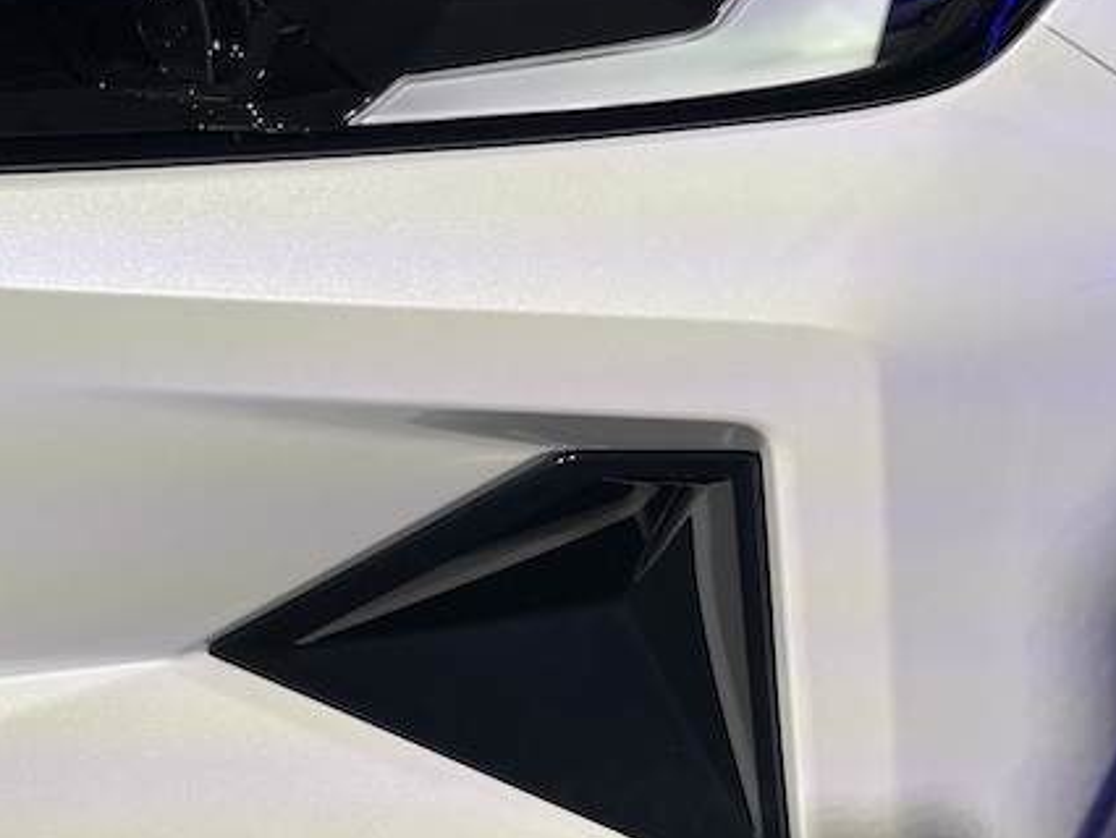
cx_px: 487
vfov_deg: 24.0
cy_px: 484
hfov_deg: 31.6
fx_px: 1968
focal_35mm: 61
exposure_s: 1/408
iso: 50
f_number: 1.5
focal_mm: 5.7
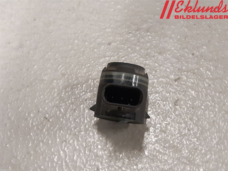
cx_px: 114
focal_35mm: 26
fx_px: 171
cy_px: 86
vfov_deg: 53.1
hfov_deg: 67.3
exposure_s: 1/50
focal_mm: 3.93
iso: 250
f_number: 1.7
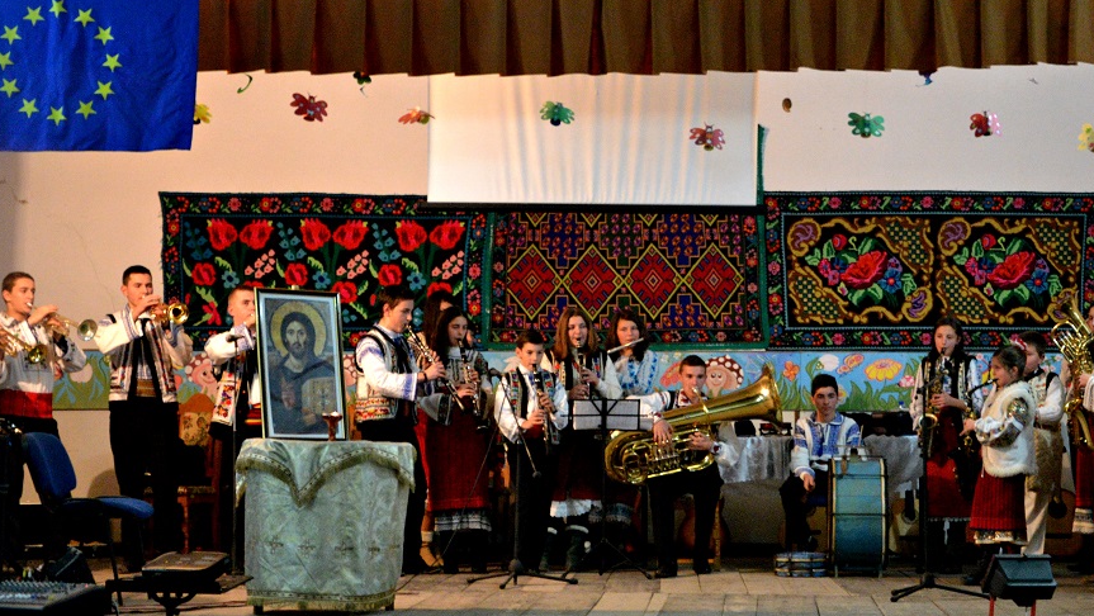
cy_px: 333
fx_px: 2408
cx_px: 671
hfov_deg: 25.5
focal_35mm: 83
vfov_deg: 14.6
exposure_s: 1/15
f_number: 4.5
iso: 3200
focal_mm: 38
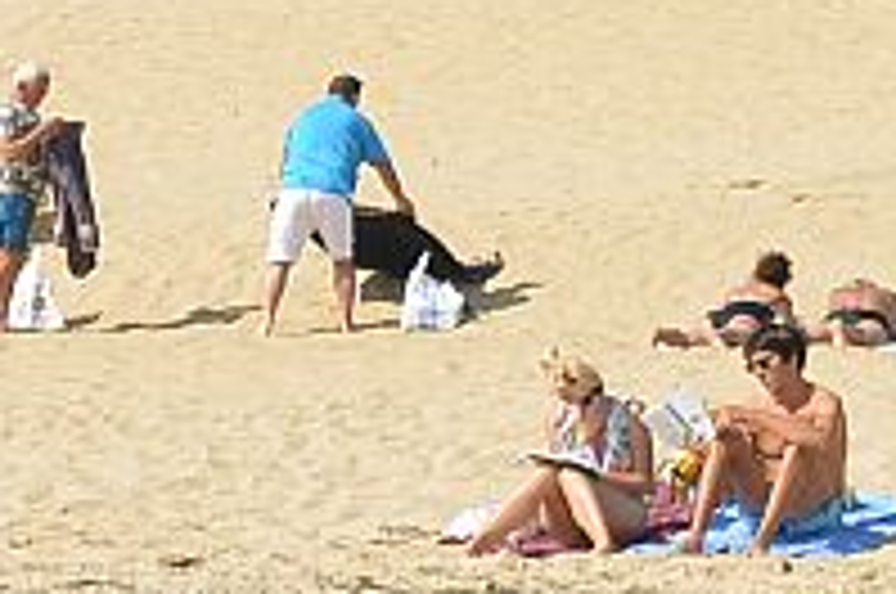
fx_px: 4324
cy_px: -47
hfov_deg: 10.9
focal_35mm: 174
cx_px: 1724
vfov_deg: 7.8
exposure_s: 1/1250
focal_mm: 10
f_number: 6.3
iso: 160
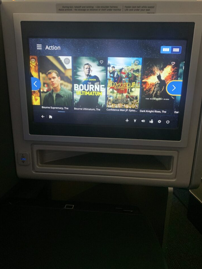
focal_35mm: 28
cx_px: 102
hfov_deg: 49.7
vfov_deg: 63.5
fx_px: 218
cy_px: 134
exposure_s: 1/60
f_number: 1.8
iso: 160
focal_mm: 4.25
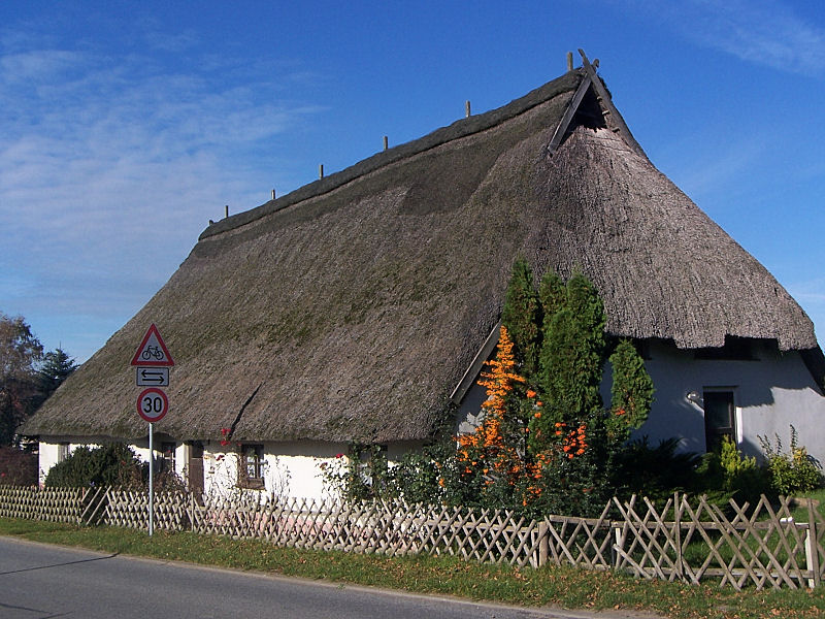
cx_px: 412
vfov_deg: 36.8
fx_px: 929
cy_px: 310
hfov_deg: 47.9
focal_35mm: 39
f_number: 7.1
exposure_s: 1/250
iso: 64
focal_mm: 6.4
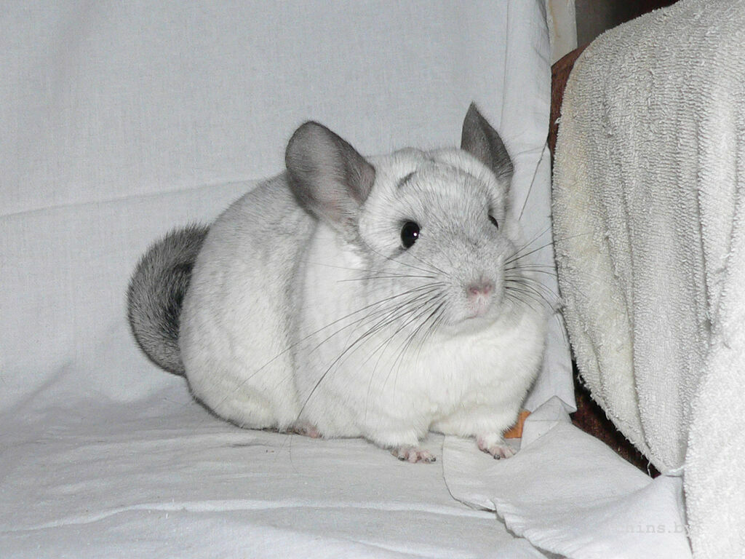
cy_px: 280
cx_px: 372
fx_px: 775
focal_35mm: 36
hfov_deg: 51.4
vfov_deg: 39.7
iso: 100
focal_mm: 6
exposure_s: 1/60
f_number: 2.8
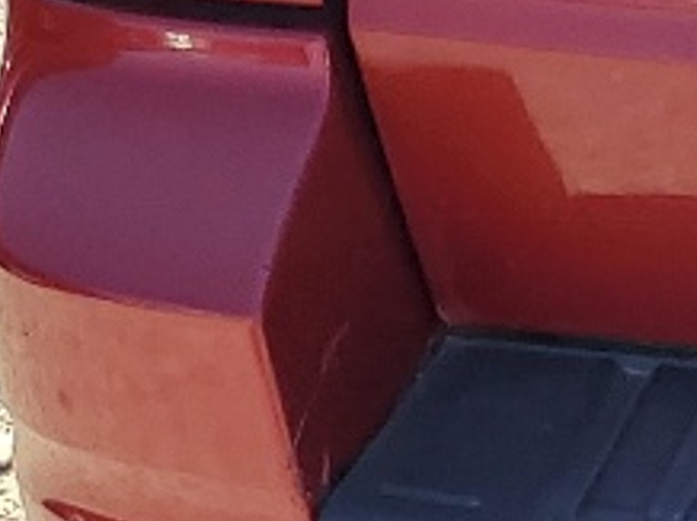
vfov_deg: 7.5
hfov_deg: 8.9
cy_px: -470
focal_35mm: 191
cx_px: 1934
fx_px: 3842
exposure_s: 1/909
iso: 50
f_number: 1.5
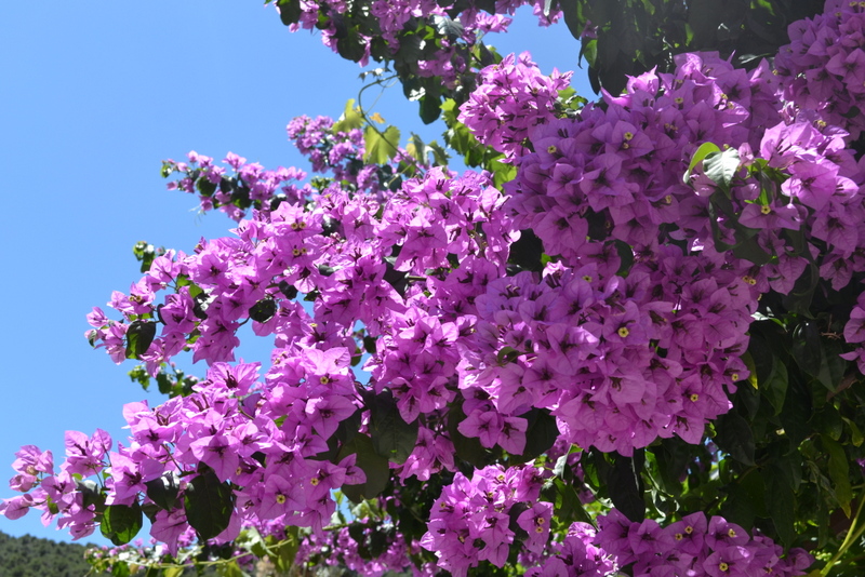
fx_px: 1154
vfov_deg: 28.1
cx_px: 432
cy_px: 288
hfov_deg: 41.1
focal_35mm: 48
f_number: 8
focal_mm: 32
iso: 110
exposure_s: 1/125
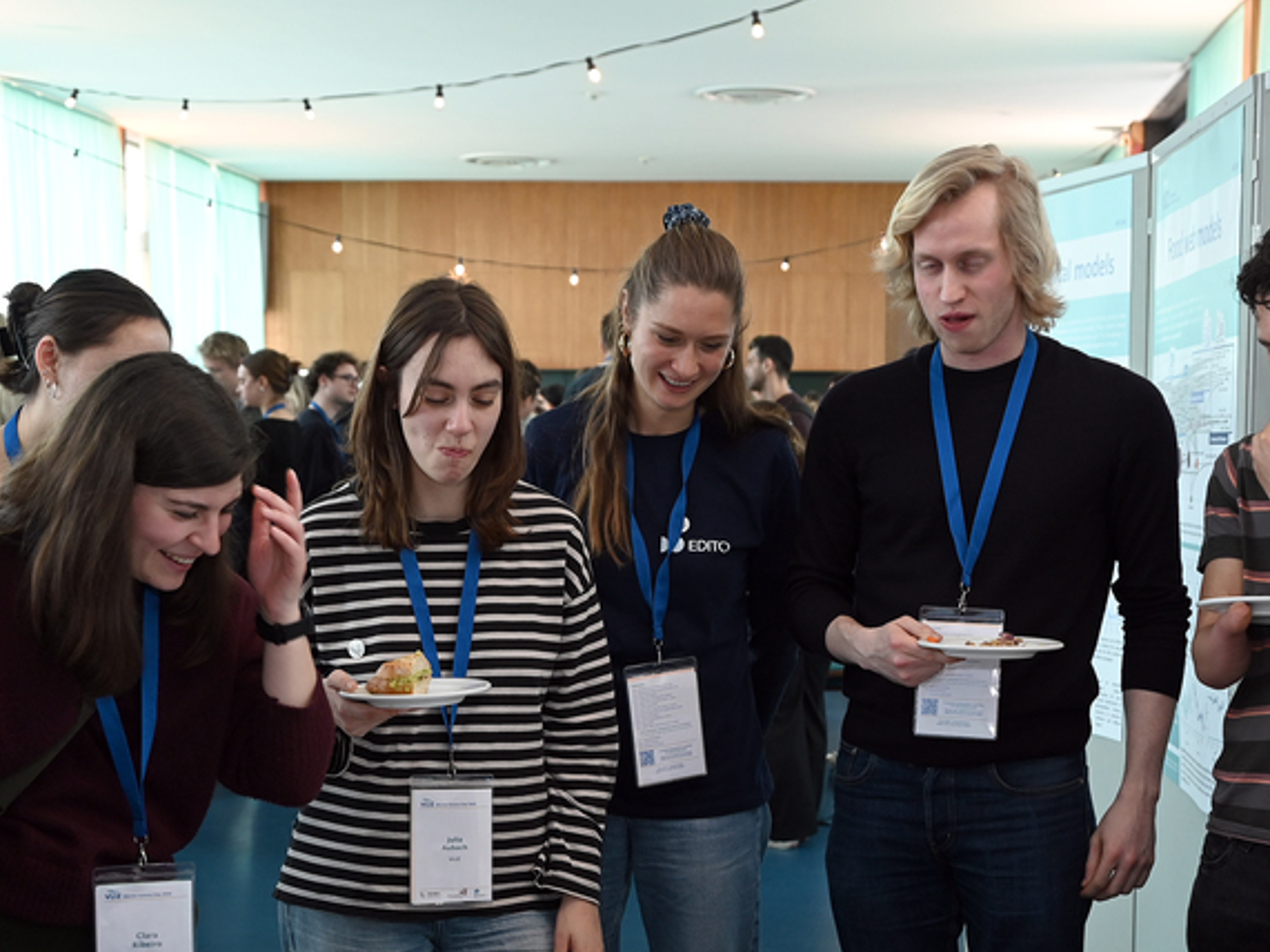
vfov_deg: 23.8
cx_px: 727
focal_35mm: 61
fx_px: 2234
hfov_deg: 31.7
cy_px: 708
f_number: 4.8
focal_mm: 33.5
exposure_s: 1/125
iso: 800
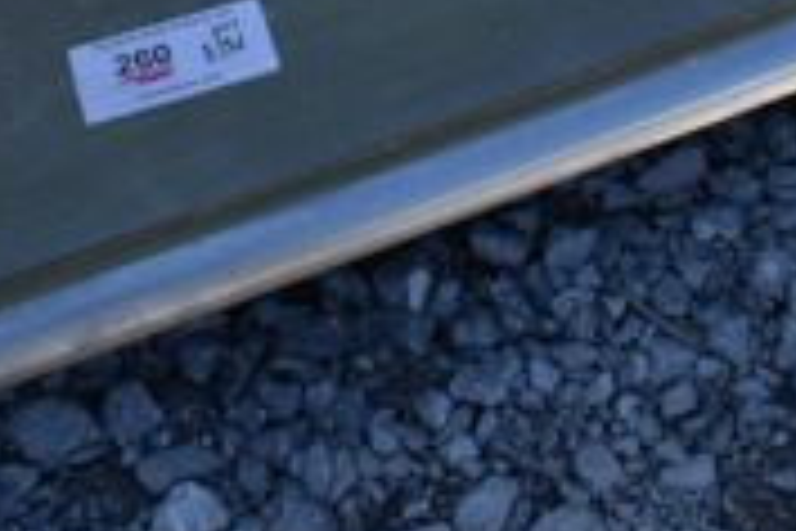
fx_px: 2056
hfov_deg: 21.2
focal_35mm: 93
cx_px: 774
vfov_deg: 13.5
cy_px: -364
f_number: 7.1
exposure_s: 1/320
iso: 200
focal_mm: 18
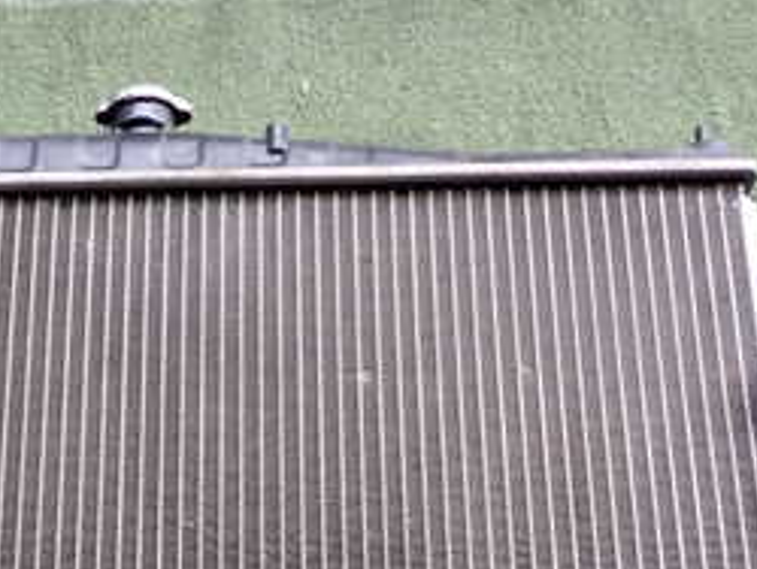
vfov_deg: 19.8
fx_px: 1576
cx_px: 133
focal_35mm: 72
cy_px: 581
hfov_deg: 26.4
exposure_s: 1/125
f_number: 2.3
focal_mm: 5.4
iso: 125
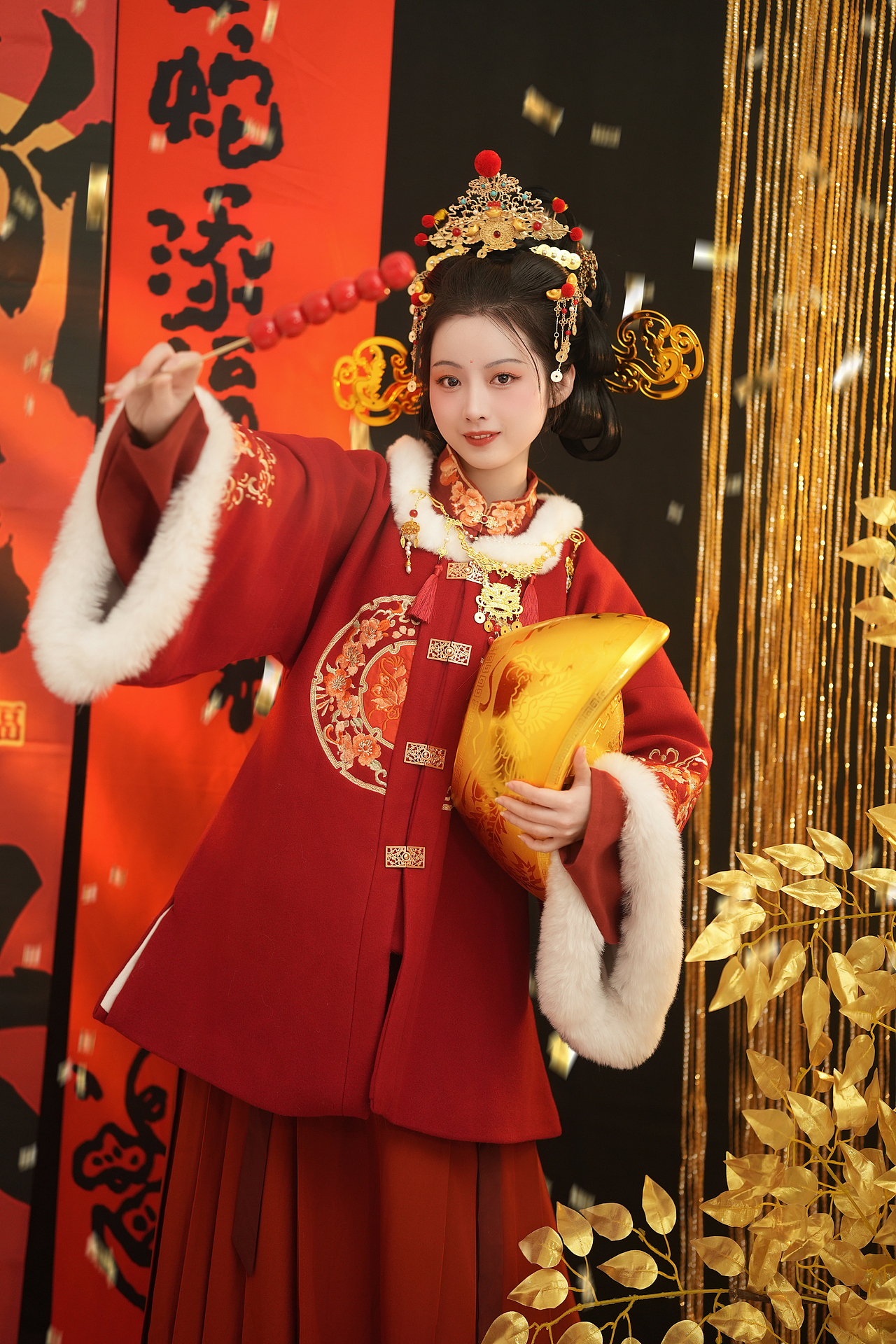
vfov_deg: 23.9
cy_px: 672
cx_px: 448
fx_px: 3173
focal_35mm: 85
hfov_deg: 16.1
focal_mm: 85
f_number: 1.4
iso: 320
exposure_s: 1/100
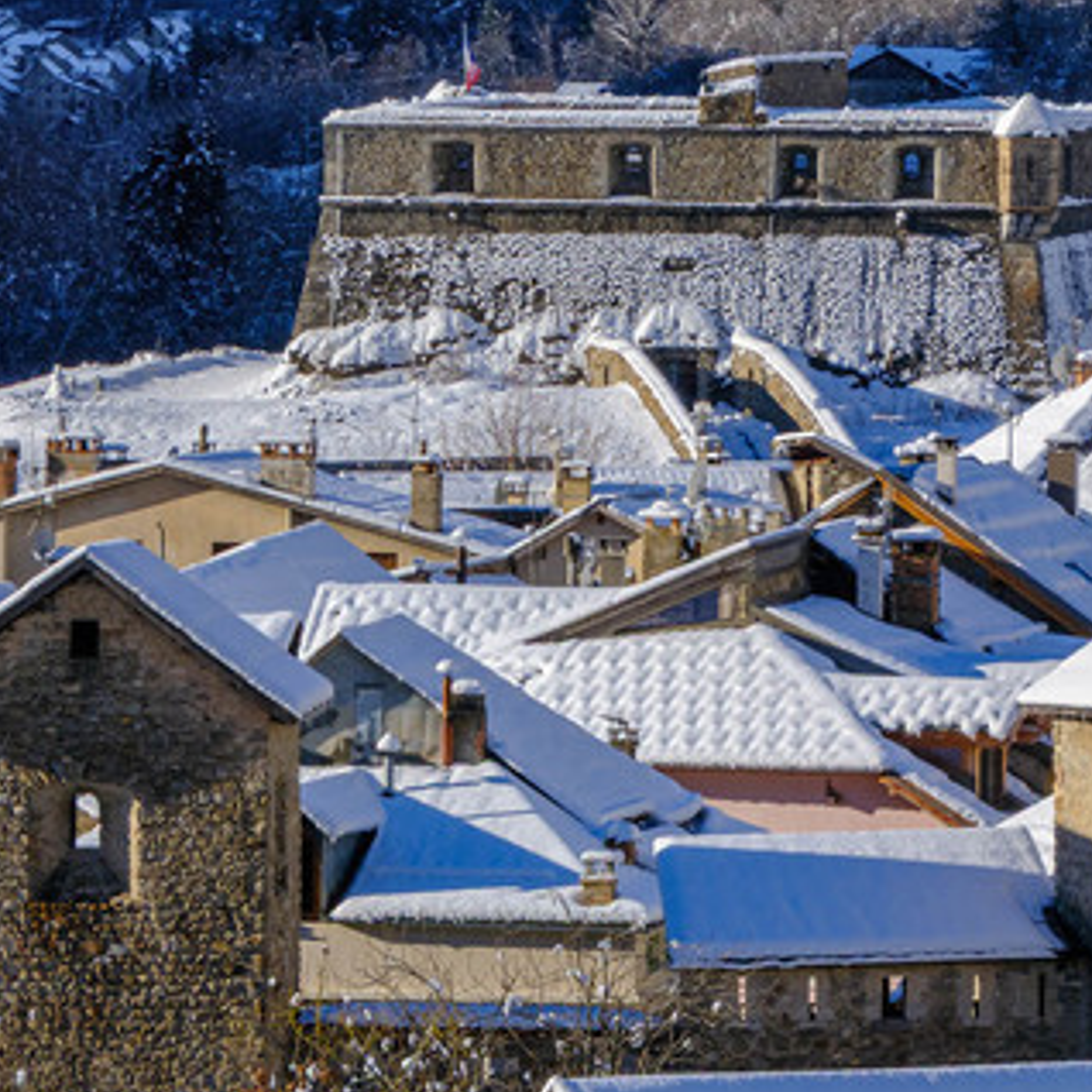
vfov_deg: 4.8
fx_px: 13027
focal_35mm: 365
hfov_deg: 4.8
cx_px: 1030
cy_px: 343
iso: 320
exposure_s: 1/160
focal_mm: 103.6
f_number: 16
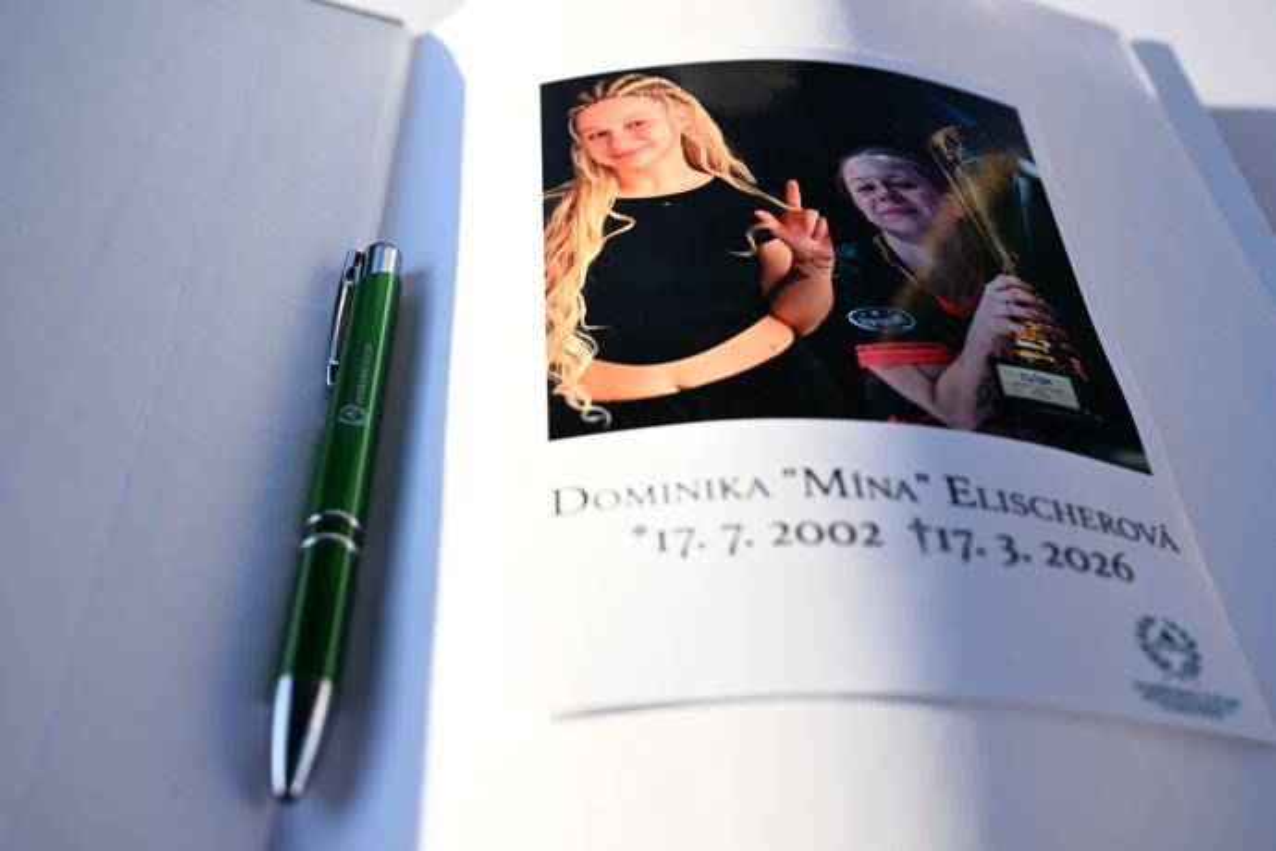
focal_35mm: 44
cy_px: 426
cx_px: 638
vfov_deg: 30.5
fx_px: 1559
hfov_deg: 44.5
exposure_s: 1/1000
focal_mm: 44
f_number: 5.6
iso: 640
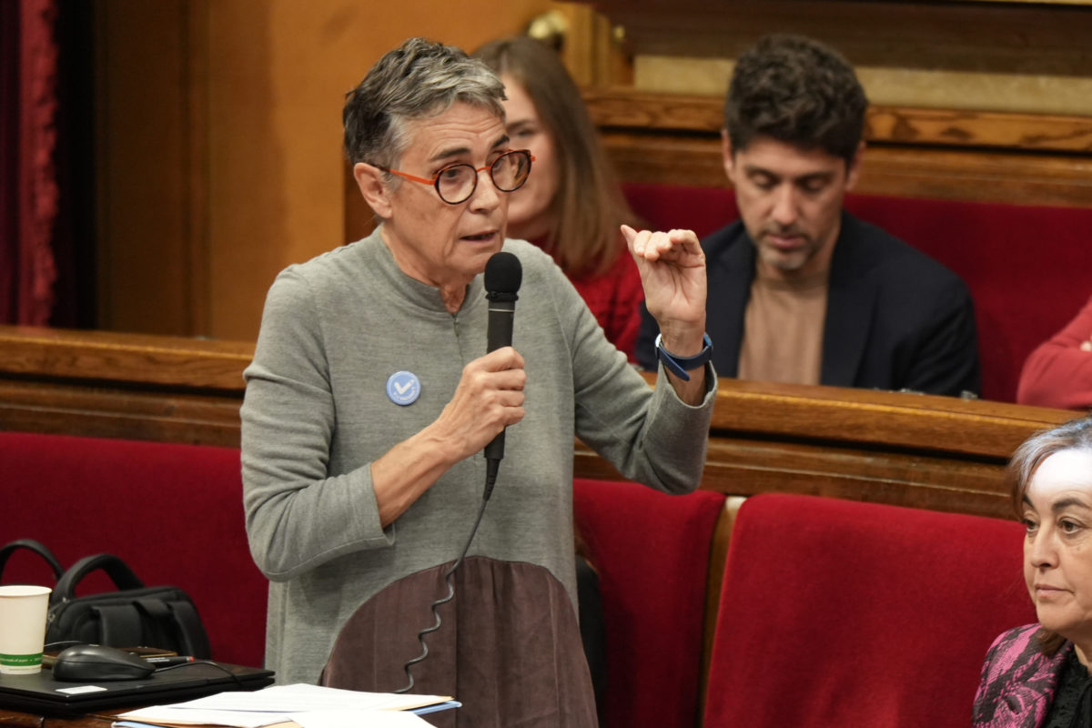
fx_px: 6066
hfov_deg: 10.3
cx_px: 546
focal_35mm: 200
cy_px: 364
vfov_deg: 6.9
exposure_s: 1/125
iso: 2500
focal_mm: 200
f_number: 4
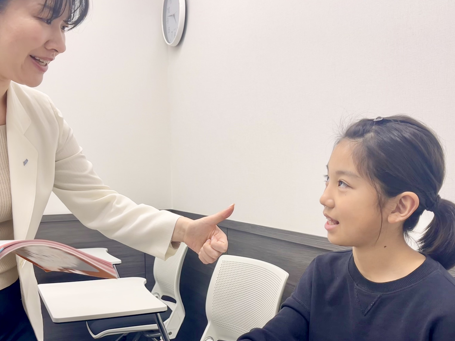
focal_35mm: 33
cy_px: 217
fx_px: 434
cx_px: 200
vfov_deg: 42.6
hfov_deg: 55.2
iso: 64
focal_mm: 5.1
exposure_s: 1/100
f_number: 1.6
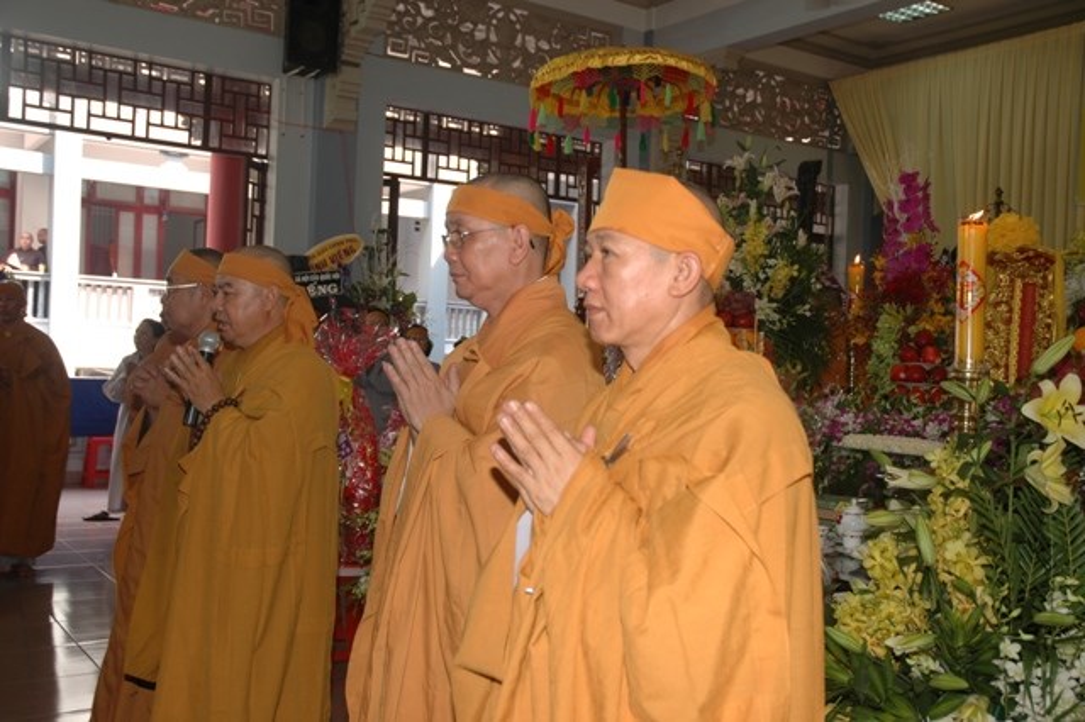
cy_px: 361
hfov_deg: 51.3
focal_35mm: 38
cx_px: 542
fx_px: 1130
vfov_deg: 35.5
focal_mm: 25
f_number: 4
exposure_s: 1/60
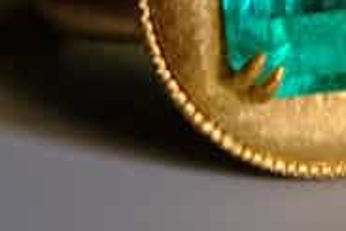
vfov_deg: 20.5
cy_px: -24
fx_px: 605
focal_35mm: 63
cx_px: 304
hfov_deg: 30.6
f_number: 6.4
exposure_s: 1/15
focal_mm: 15.2
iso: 1600
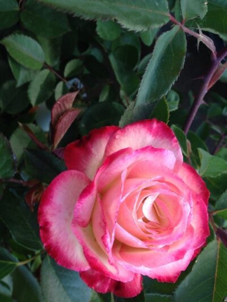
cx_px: 114
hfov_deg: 43.0
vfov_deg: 55.3
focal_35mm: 33
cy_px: 151
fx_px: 288
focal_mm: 4.12
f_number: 2.4
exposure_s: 1/20
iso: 64
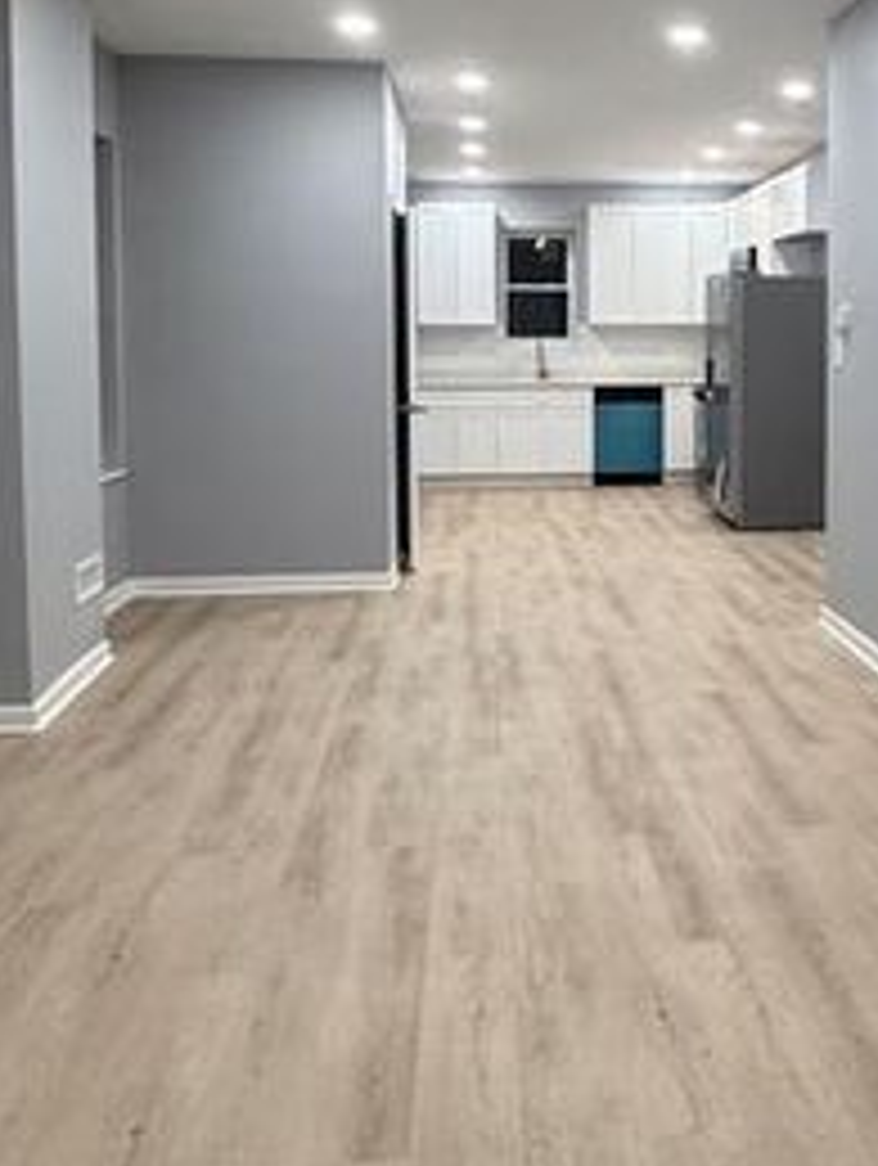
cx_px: 648
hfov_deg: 38.8
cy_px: 403
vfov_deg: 50.5
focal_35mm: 36
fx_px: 1214
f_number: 2.2
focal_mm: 2.22
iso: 250
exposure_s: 1/120
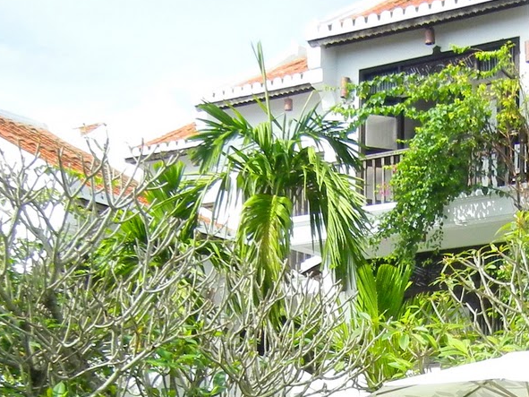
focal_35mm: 104
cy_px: 517
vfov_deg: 13.7
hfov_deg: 18.7
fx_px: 1589
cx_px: 420
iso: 160
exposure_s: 1/343
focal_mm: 5.4
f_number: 7
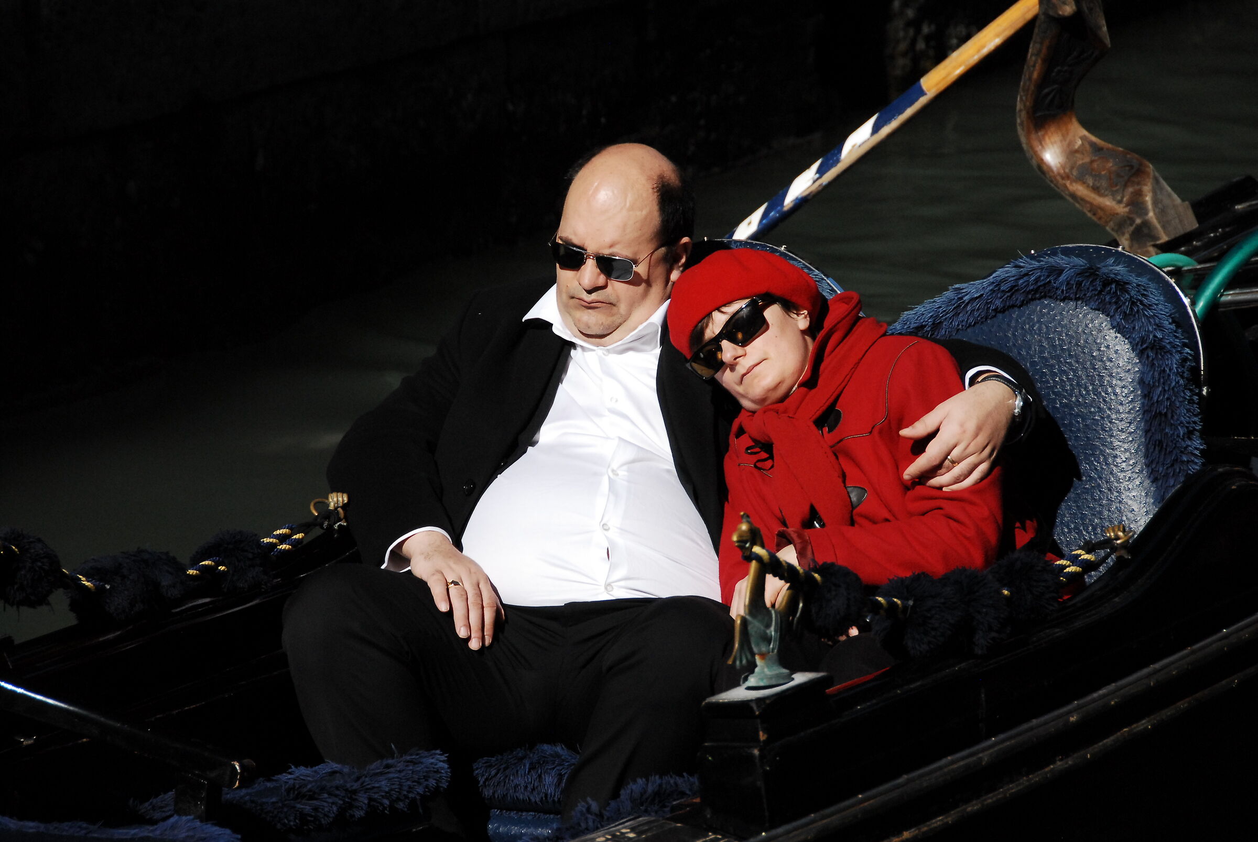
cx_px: 629
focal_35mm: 195
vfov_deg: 7.1
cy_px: 421
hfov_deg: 10.5
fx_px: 6823
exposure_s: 1/4000
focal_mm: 130
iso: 800
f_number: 7.1
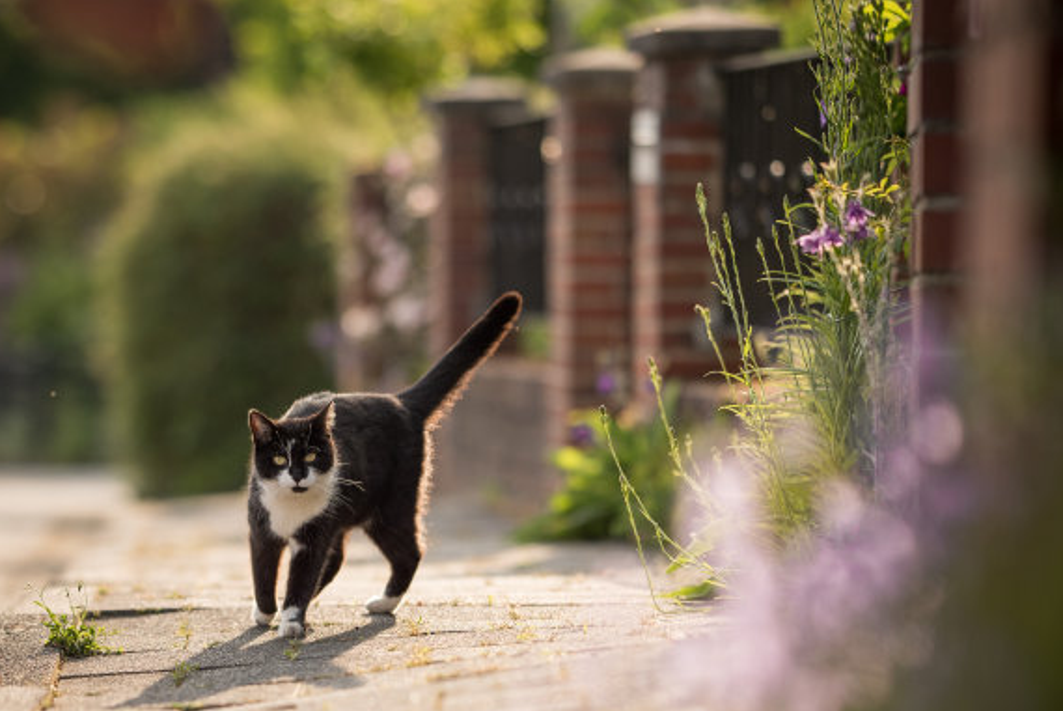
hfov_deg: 14.1
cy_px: 365
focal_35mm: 145
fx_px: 4285
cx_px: 505
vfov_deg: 9.5
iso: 100
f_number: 2
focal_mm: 135
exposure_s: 1/4000
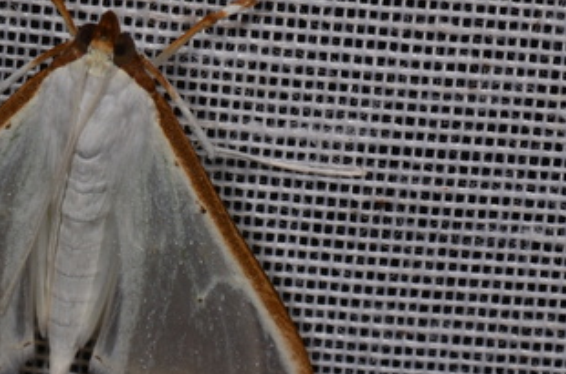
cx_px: 91
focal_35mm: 325
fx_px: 5101
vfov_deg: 4.2
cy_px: 250
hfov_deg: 6.3
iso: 100
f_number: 22
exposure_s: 1/60
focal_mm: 85
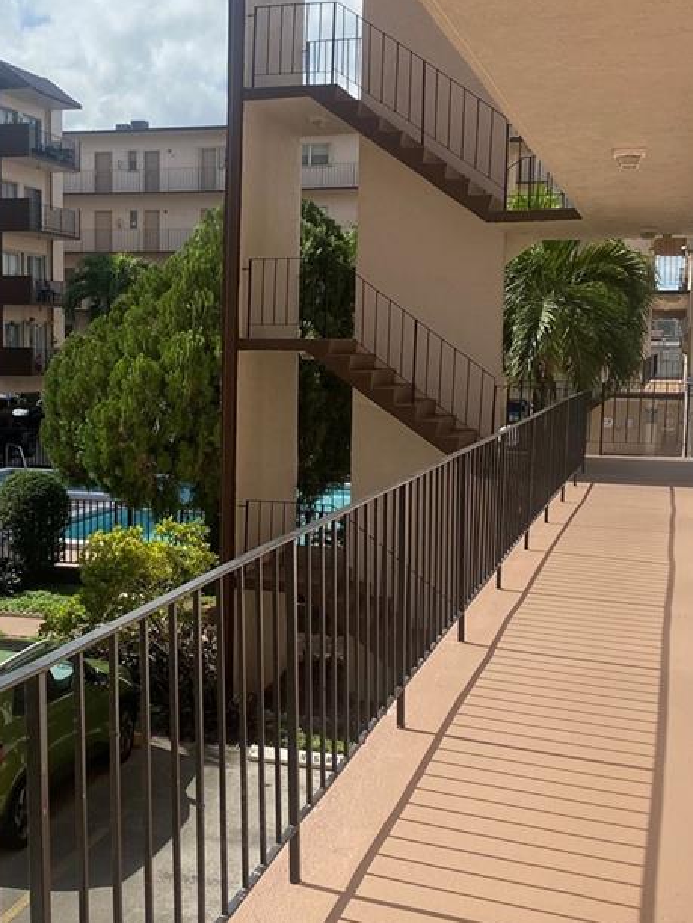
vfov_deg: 37.5
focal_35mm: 51
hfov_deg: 28.3
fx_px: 1361
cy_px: 486
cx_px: 208
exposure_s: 1/3497
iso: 32
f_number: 1.8
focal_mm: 4.25
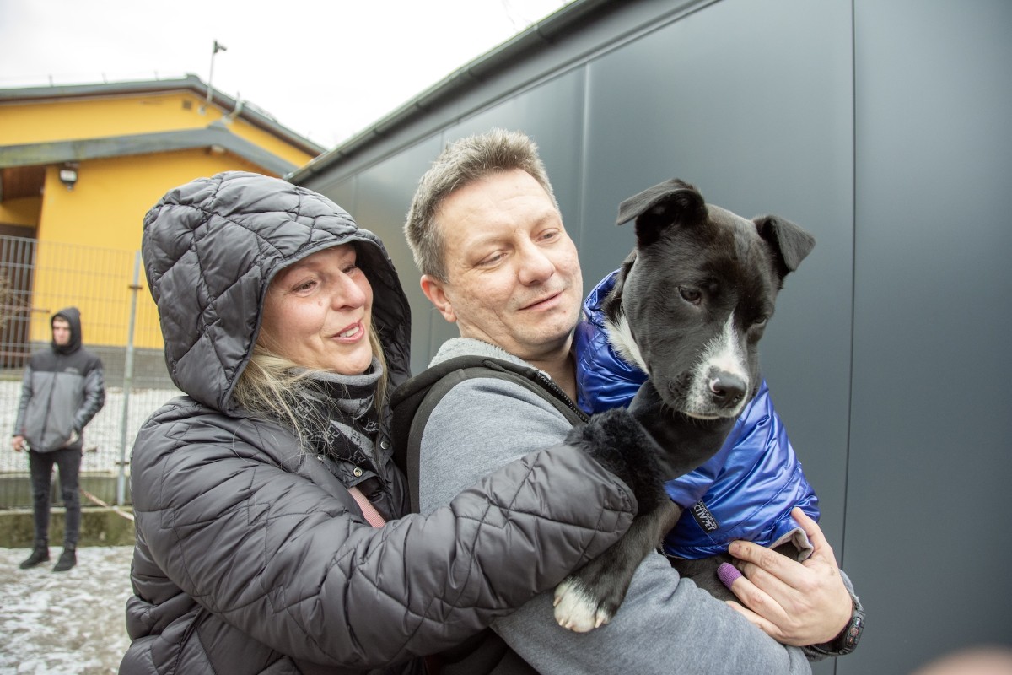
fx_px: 759
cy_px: 338
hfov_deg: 67.4
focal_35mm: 27
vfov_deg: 47.9
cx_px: 506
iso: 800
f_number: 3.5
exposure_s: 1/500
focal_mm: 18
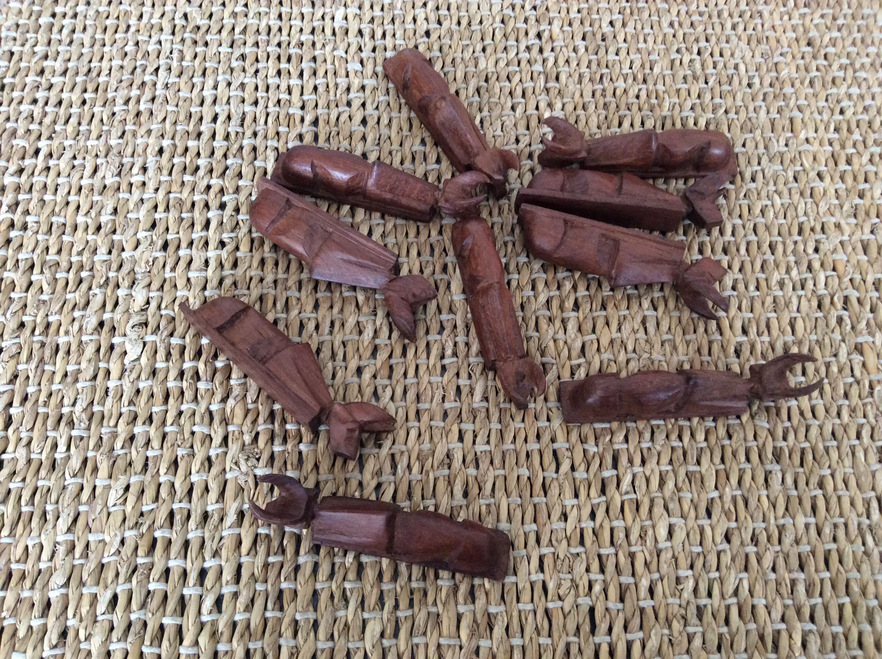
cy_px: 330
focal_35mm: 32
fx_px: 814
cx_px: 441
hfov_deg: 56.9
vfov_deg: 44.1
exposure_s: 1/25
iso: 160
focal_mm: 3.3
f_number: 2.4
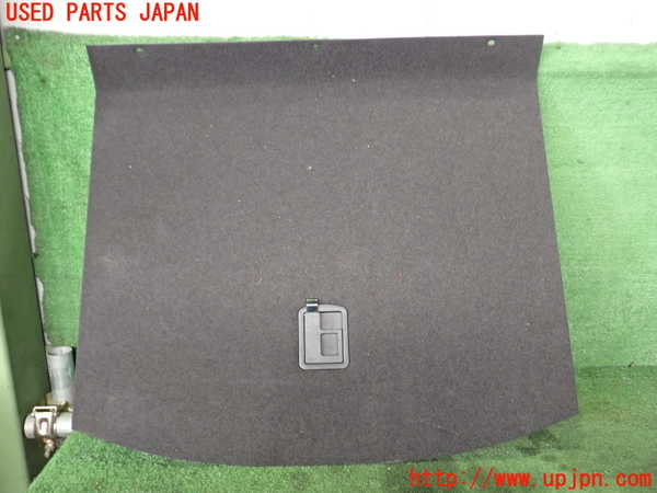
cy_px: 246
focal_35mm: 30
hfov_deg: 60.0
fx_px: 569
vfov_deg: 46.8
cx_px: 328
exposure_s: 1/30
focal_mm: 5.4
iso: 320
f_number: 2.3
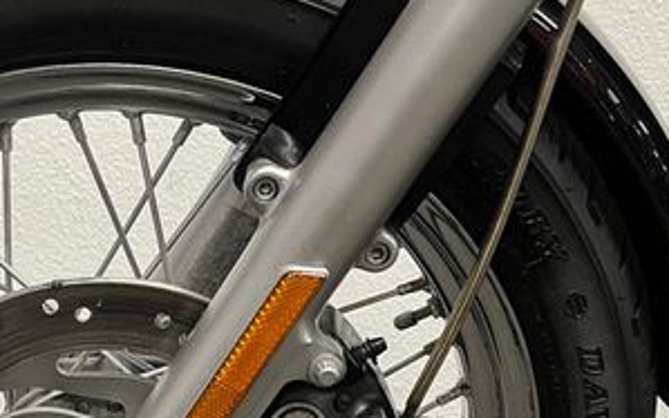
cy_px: 351
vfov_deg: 21.7
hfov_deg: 33.5
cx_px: 125
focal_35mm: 59
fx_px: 1076
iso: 200
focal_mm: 5.1
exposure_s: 1/50
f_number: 1.6
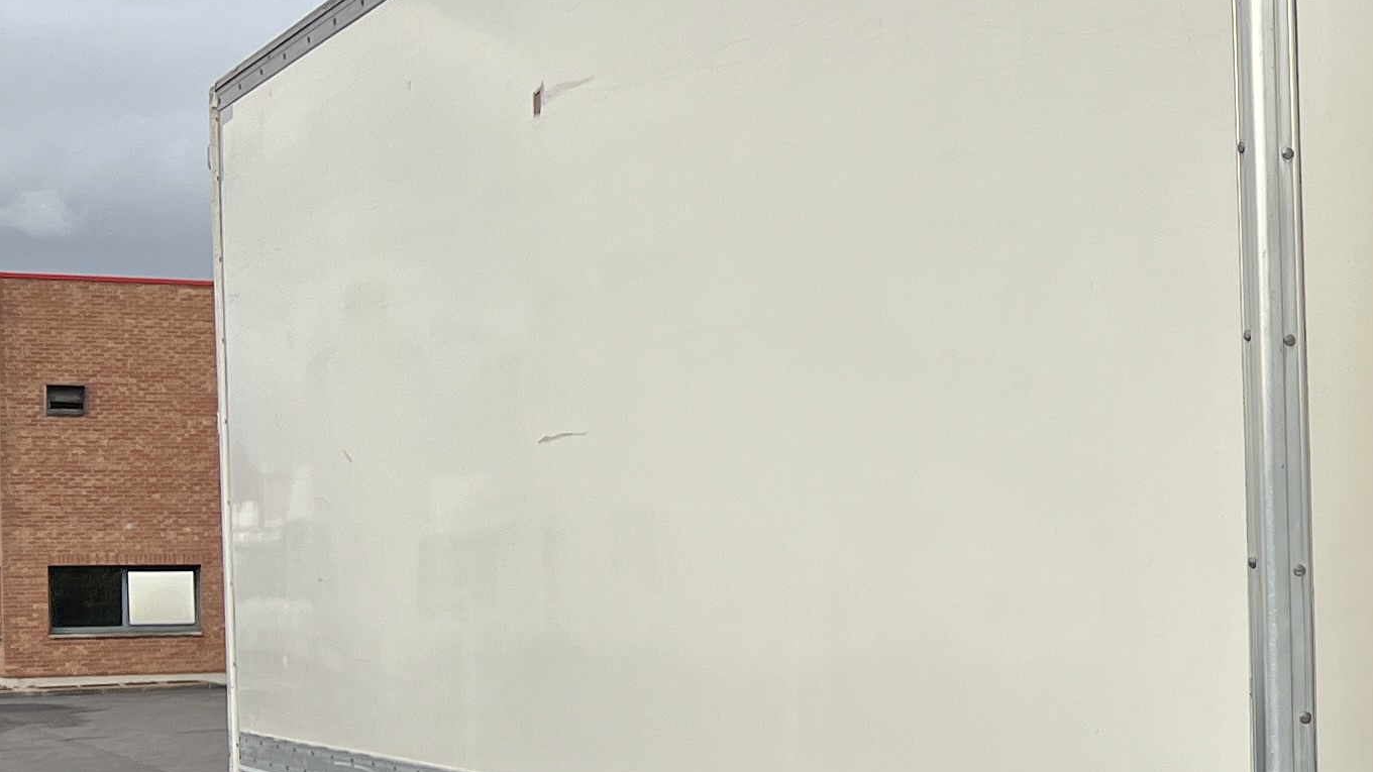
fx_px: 3058
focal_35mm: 84
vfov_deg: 14.3
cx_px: 1873
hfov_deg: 22.2
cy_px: 583
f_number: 1.5
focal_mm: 5.7
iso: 50
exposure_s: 1/1669
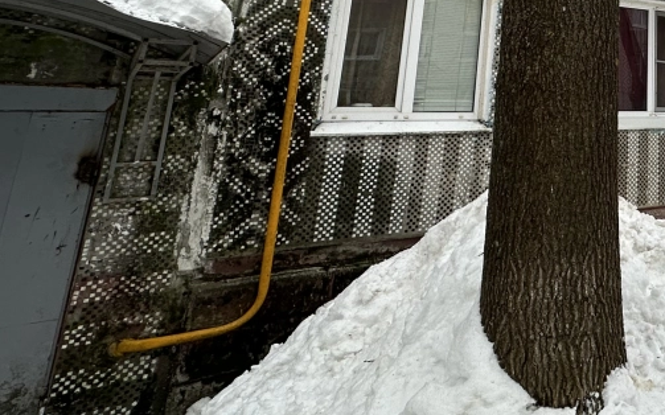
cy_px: -50
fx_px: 670
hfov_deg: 39.3
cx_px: 787
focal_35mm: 37
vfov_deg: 30.5
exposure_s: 1/224
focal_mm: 2.22
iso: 40
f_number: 2.2
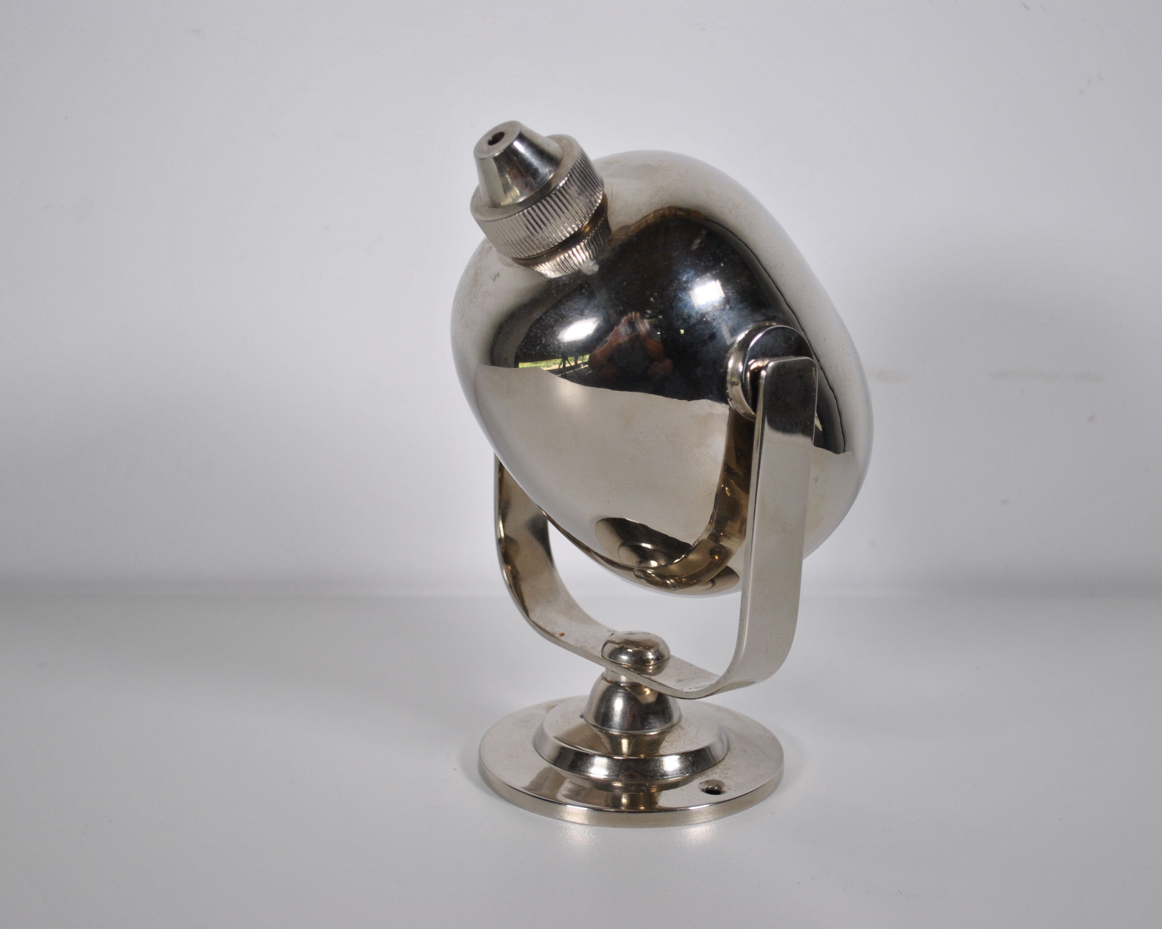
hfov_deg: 34.7
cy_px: 464
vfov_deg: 28.1
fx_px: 1857
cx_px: 618
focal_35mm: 54
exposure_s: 1/200
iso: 200
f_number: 4.8
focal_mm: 32
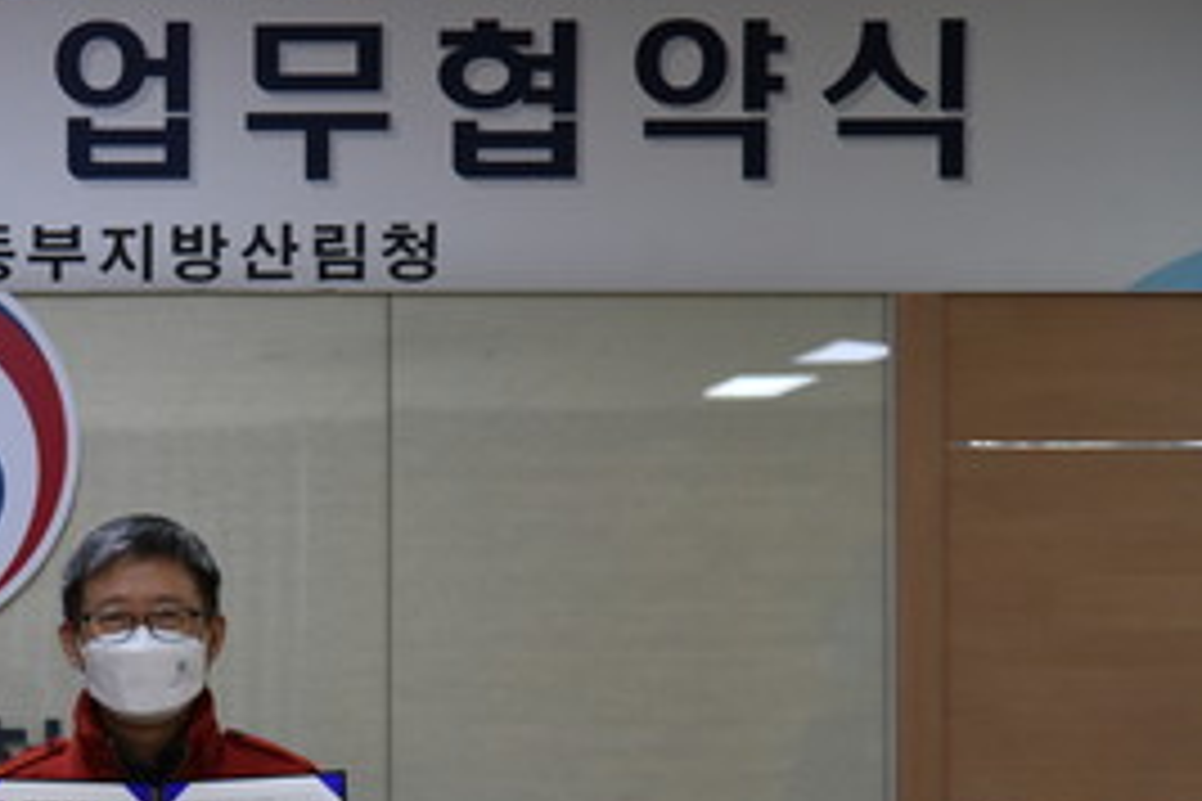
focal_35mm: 191
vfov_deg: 7.2
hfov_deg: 10.6
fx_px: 6377
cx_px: -144
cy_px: 616
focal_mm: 85
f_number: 5
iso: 1800
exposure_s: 1/320
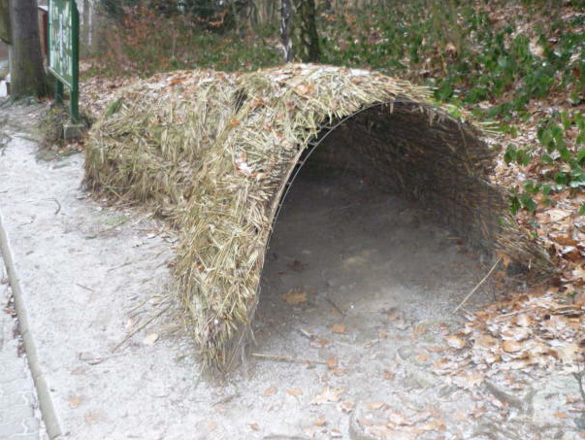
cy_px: 216
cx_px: 278
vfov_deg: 40.7
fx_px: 592
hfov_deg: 52.6
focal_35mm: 35
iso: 320
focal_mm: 5.5
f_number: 2.8
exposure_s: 1/30
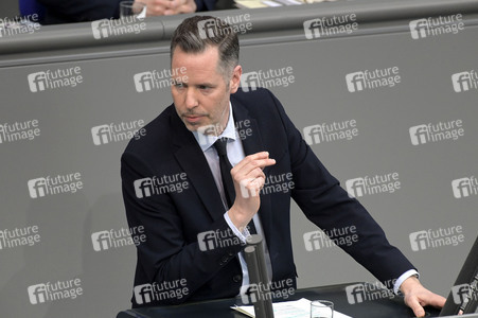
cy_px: 159
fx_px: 6634
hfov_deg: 4.1
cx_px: 239
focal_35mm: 500
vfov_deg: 2.7
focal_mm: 500
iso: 6400
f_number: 6.3
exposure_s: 1/400
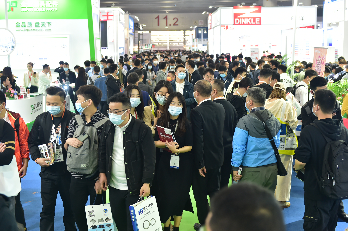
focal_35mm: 52
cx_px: 174
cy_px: 116
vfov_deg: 25.9
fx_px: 502
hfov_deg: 38.2
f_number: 3.5
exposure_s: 1/125
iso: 1600
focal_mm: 52
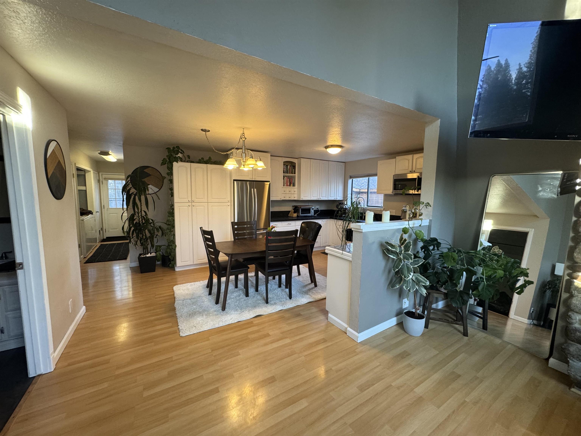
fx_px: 235
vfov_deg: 85.7
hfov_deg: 102.1
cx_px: 290
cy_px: 218
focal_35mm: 14
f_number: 2.2
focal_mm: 2.22
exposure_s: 1/60
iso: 200
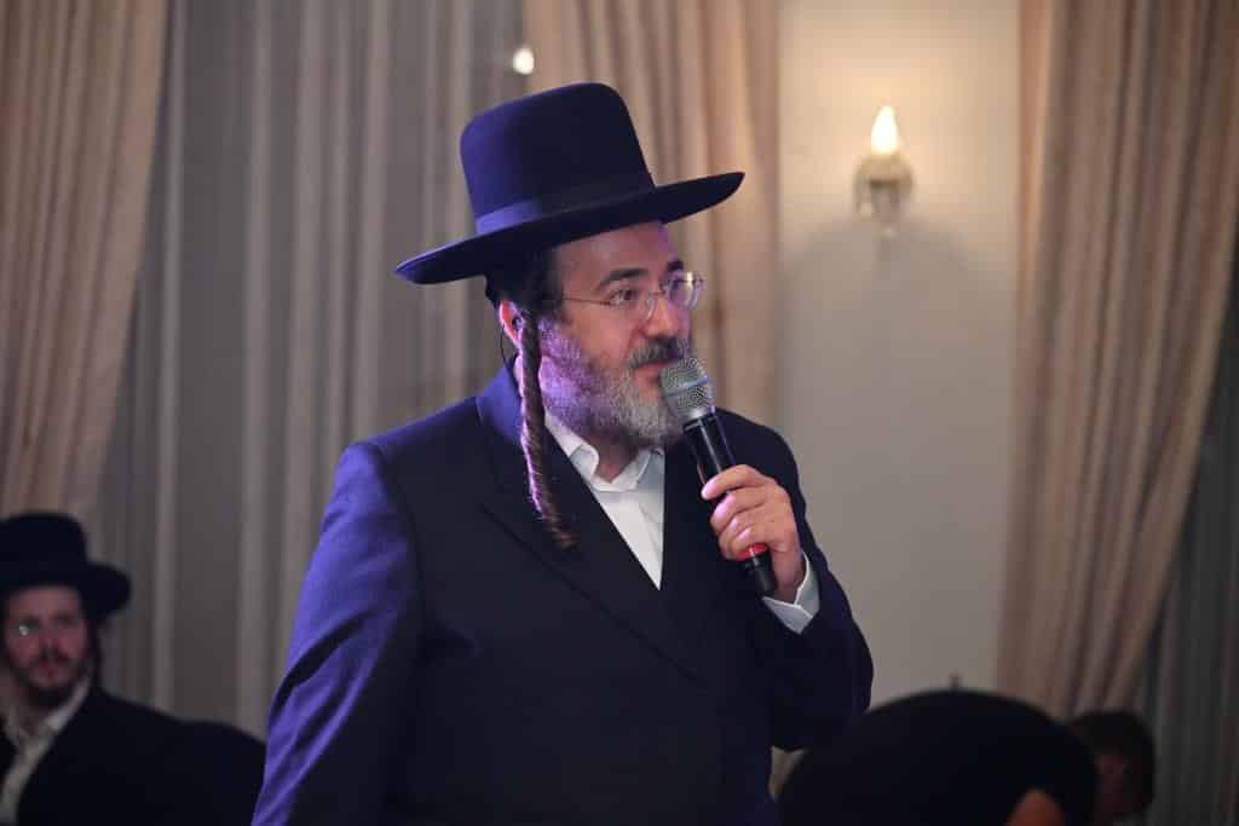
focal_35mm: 110
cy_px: 413
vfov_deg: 12.5
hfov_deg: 18.6
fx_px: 3786
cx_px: 620
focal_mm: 110
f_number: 4
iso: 500
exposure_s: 1/160
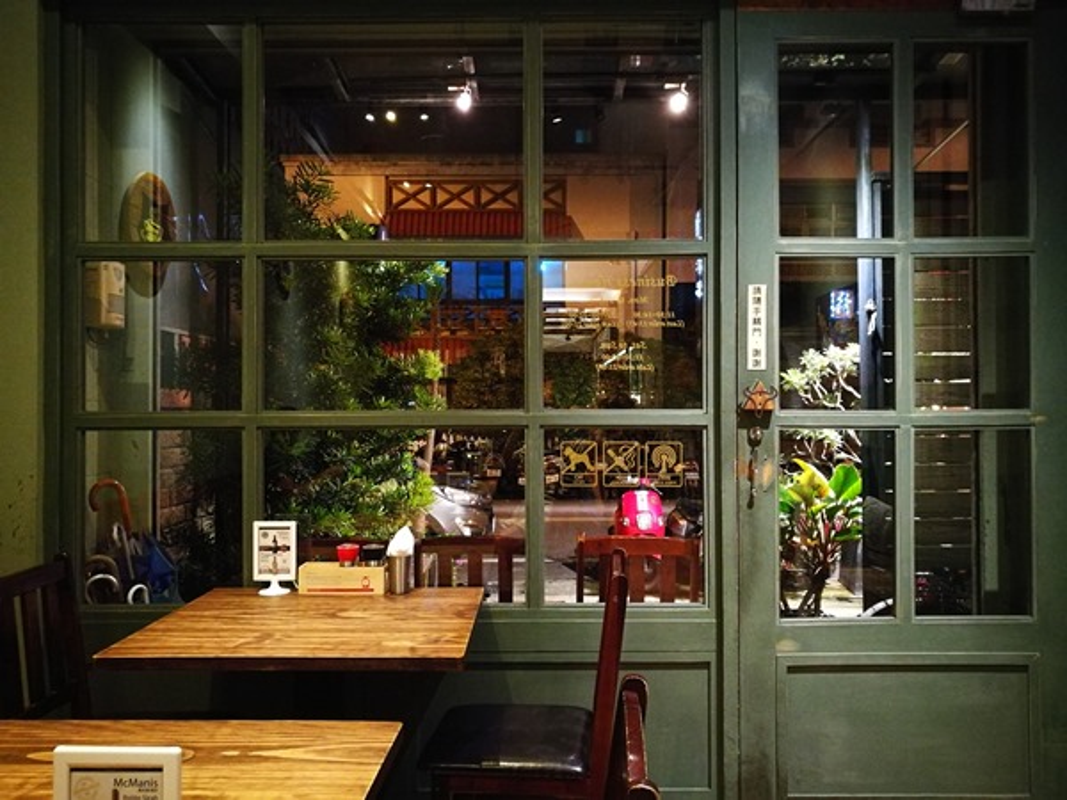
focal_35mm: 27
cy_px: 400
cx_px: 534
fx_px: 832
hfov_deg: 65.3
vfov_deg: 51.4
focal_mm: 4.5
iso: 2500
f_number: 2.2
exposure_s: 1/16.7
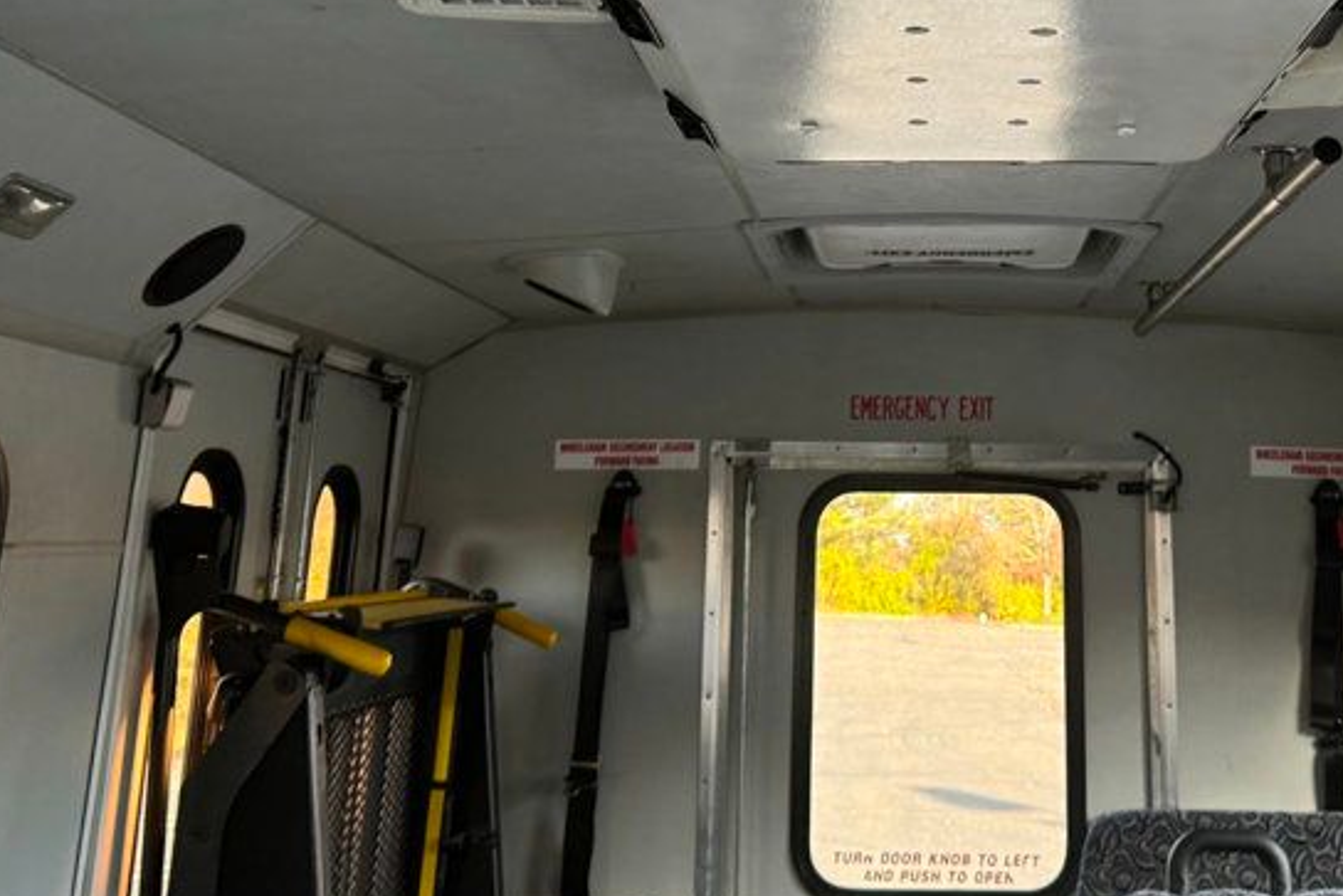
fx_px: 1754
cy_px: 138
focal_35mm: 47
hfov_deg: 41.3
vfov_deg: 27.9
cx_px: 918
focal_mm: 6.76
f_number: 1.78
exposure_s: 1/78
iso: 200
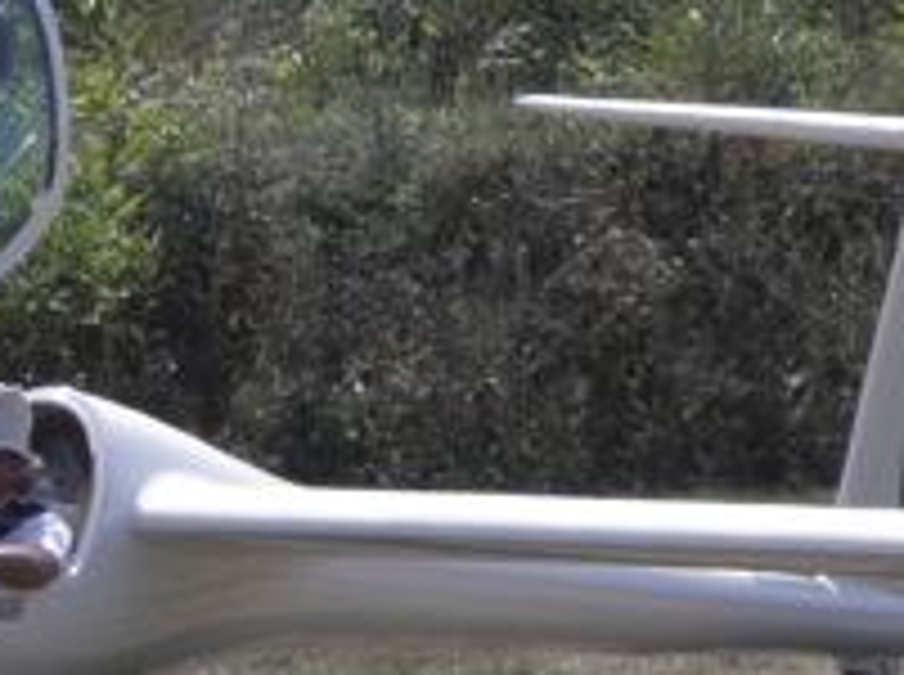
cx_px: 76
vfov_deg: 1.2
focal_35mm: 1203
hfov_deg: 1.7
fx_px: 31360
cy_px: 396
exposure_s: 1/160
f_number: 8
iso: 64
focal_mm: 67.16
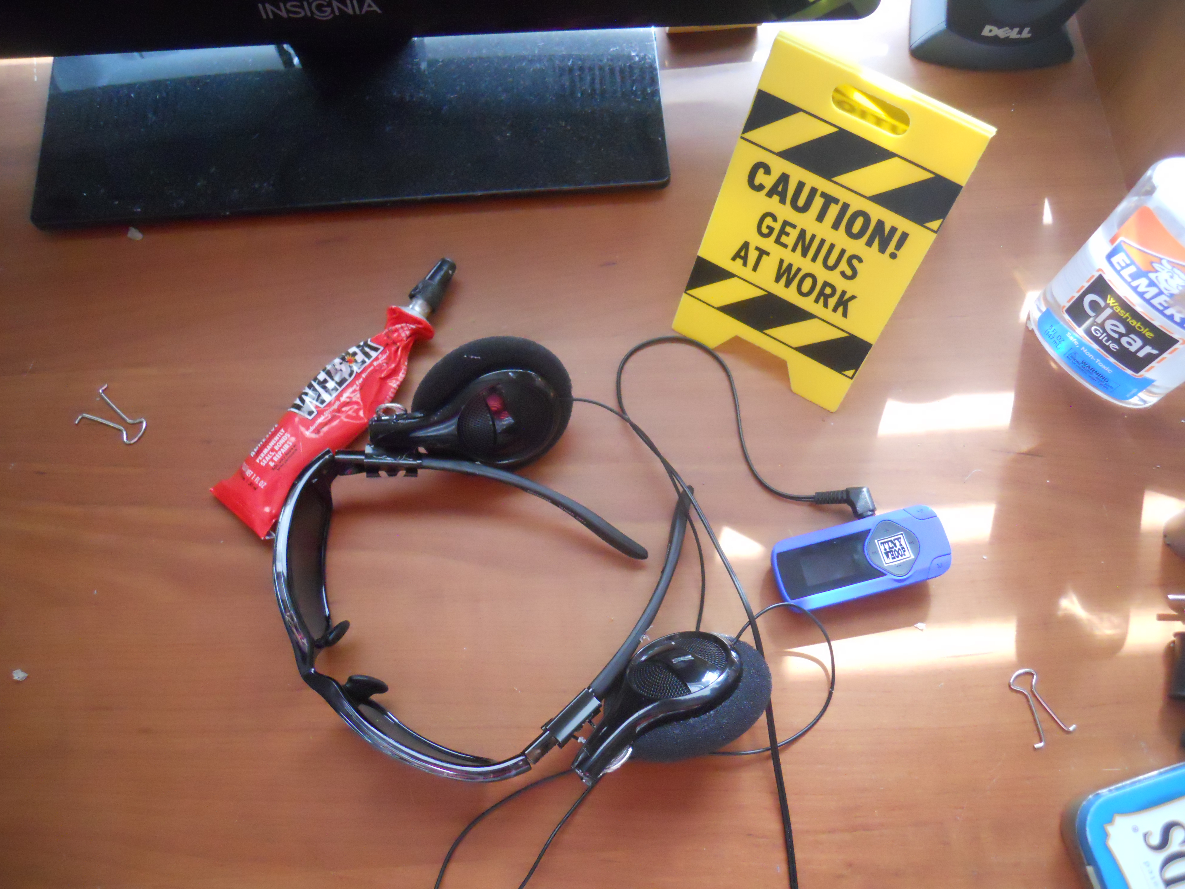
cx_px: 592
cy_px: 444
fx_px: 959
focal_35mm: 28
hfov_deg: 63.4
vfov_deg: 49.7
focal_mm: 5
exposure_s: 1/100
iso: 800
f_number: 2.7
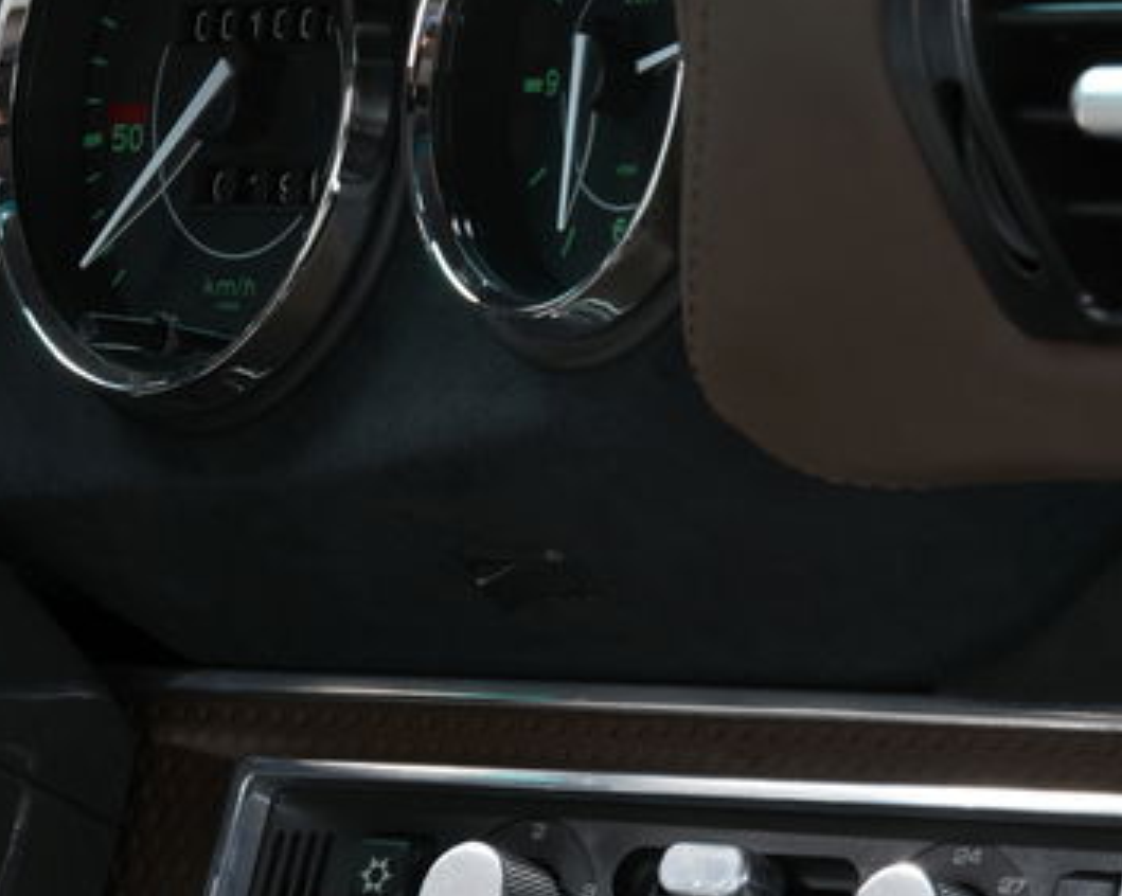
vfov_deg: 5.6
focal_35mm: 276
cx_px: 362
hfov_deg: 7.0
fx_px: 9160
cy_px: 575
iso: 500
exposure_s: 1/1.25
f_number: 13
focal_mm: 135
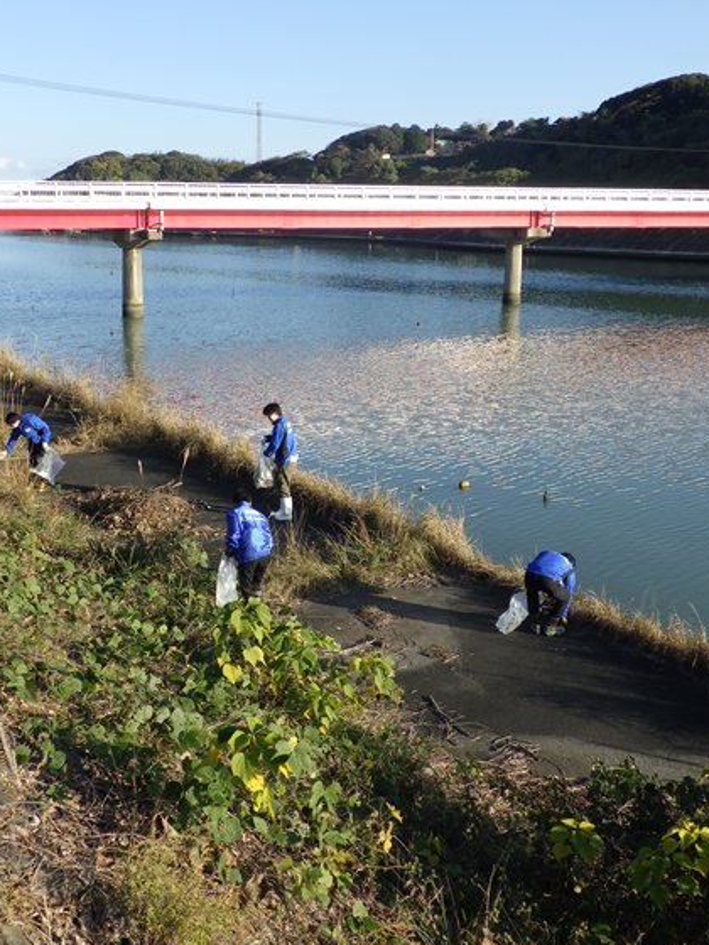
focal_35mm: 40
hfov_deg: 35.8
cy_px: 464
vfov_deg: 46.8
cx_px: 272
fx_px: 1092
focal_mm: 5
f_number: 4.2
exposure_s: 1/500
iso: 125
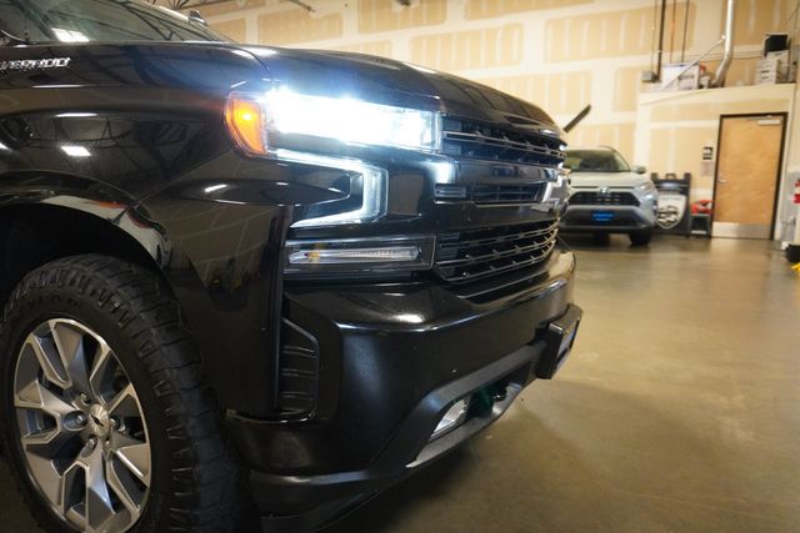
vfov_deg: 53.2
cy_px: 266
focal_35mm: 24
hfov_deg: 73.7
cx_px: 400
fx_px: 533
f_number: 3.5
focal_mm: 16
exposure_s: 1/160
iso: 4000
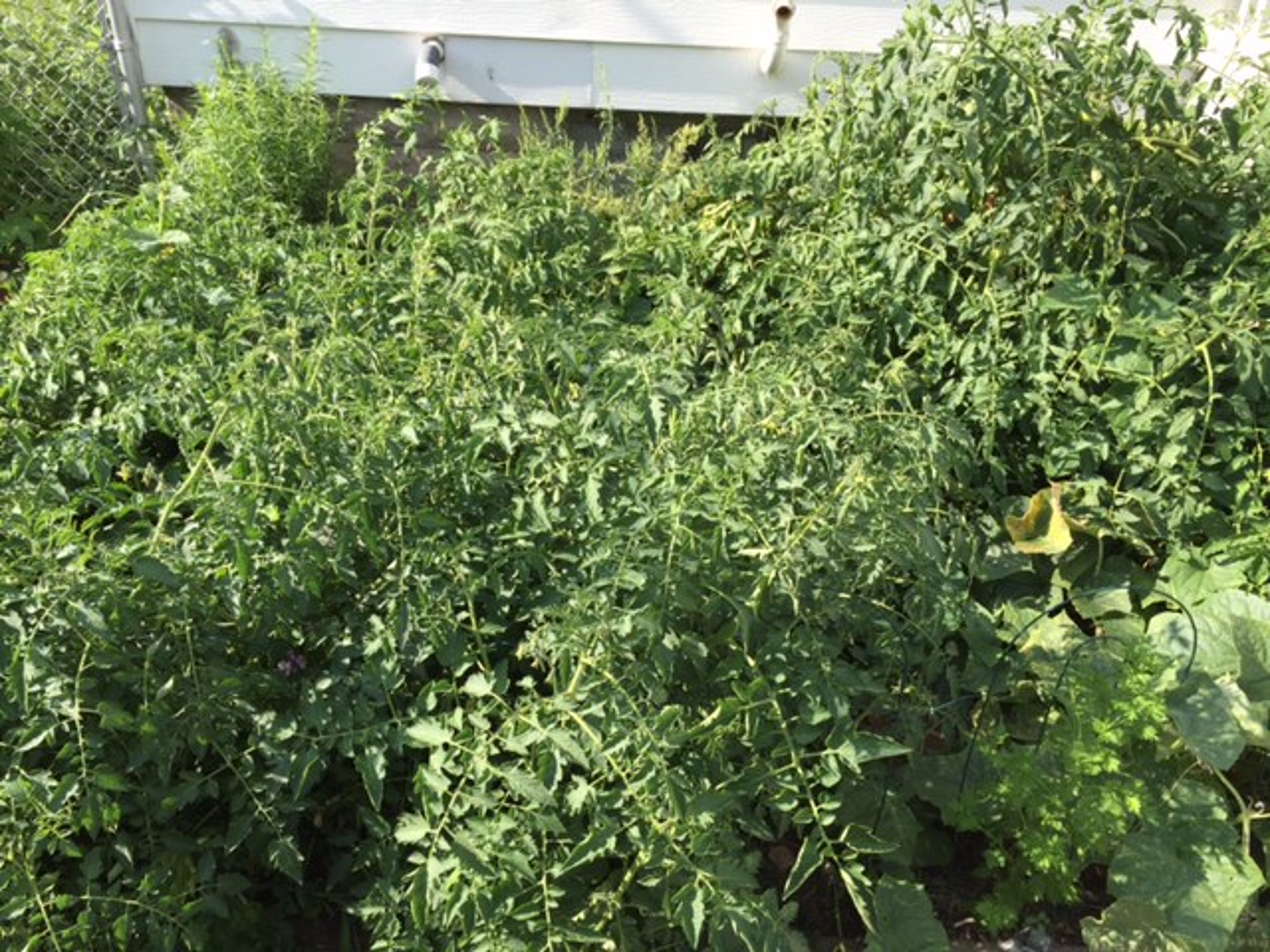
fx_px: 1064
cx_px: 635
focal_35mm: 29
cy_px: 476
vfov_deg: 48.2
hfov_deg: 61.7
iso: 32
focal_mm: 4.15
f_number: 2.2
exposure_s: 1/775
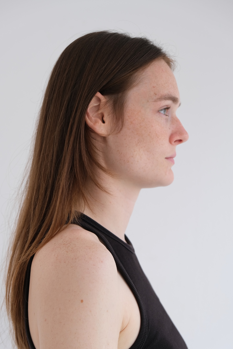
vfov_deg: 28.4
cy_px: 189
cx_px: 112
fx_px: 689
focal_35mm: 71
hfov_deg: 19.2
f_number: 4
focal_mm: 42.5
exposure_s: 1/125
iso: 200
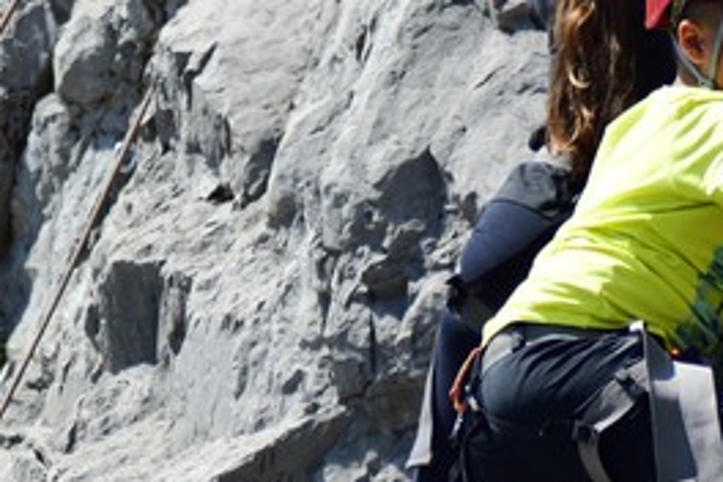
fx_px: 13575
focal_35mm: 676
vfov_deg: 2.0
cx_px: 619
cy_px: 231
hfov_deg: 3.0
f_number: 4.2
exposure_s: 1/1000
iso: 180
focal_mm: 116
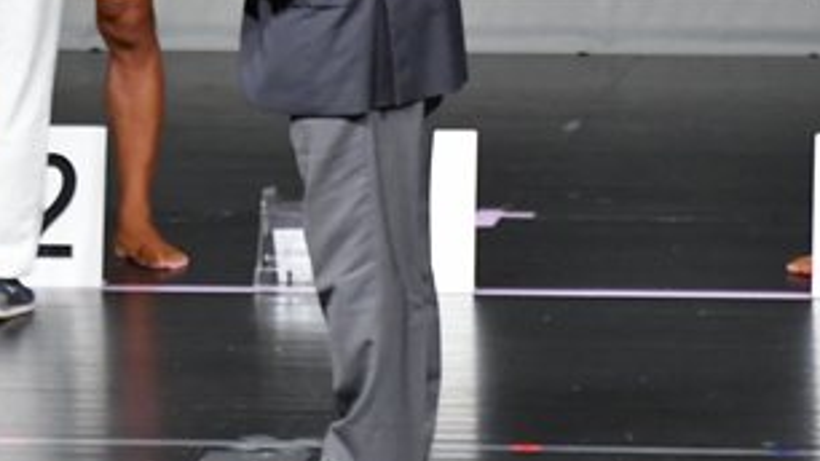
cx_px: 149
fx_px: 16457
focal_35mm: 757
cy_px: -94
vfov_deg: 1.6
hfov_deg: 2.9
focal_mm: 190
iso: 5000
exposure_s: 1/400
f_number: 5.6
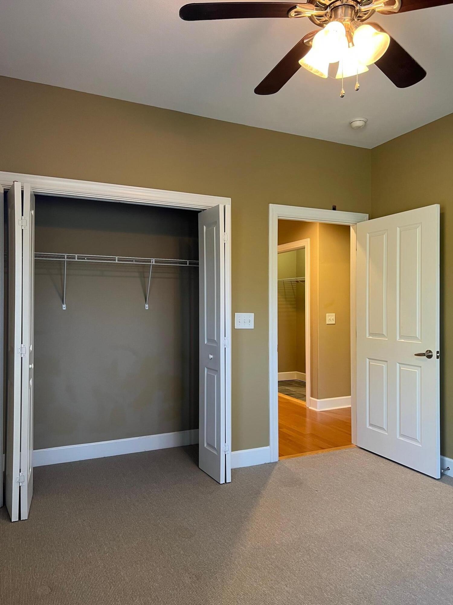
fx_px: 454
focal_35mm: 26
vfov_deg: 67.3
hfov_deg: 53.1
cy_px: 302
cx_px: 226
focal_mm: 5.7
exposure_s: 1/60
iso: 125
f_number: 1.5
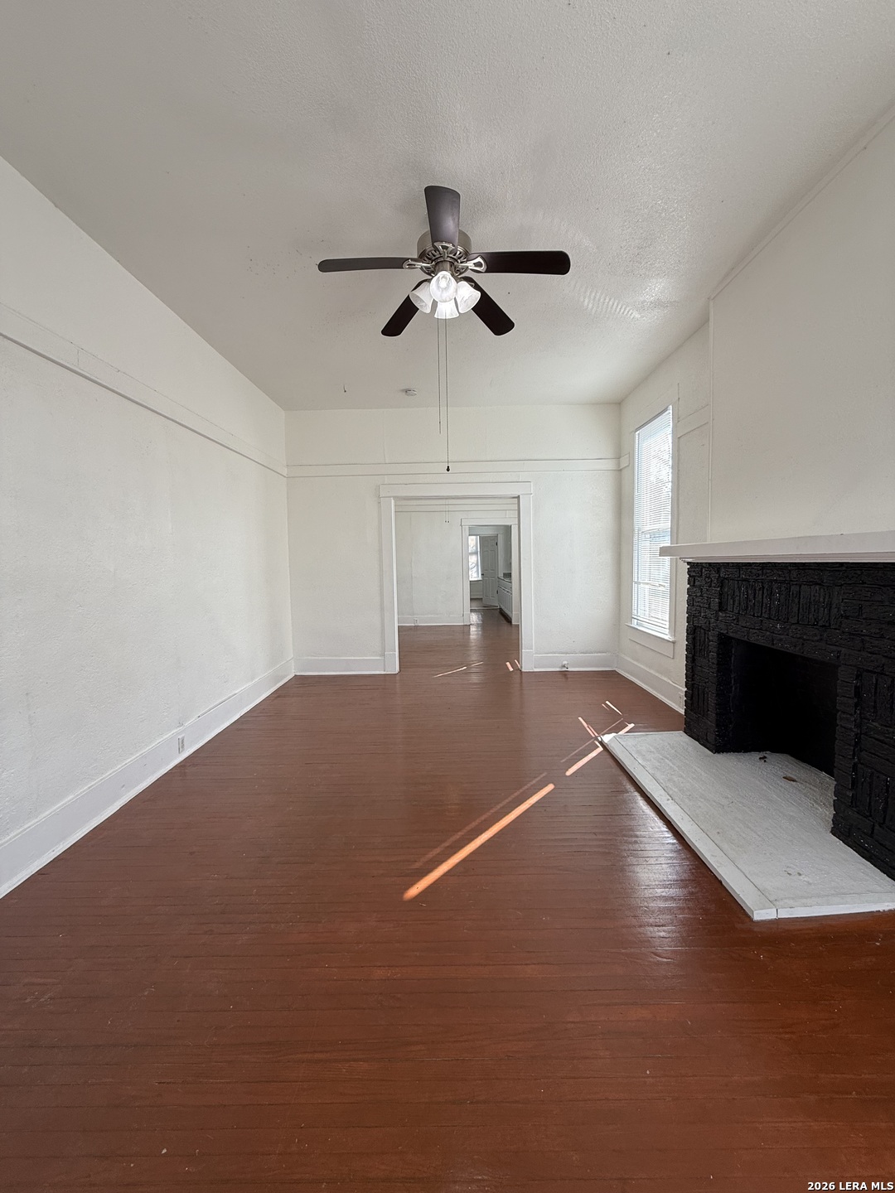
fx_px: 483
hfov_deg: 85.7
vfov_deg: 102.1
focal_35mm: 14
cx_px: 448
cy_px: 596
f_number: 2.2
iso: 64
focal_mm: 2.22
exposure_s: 1/124
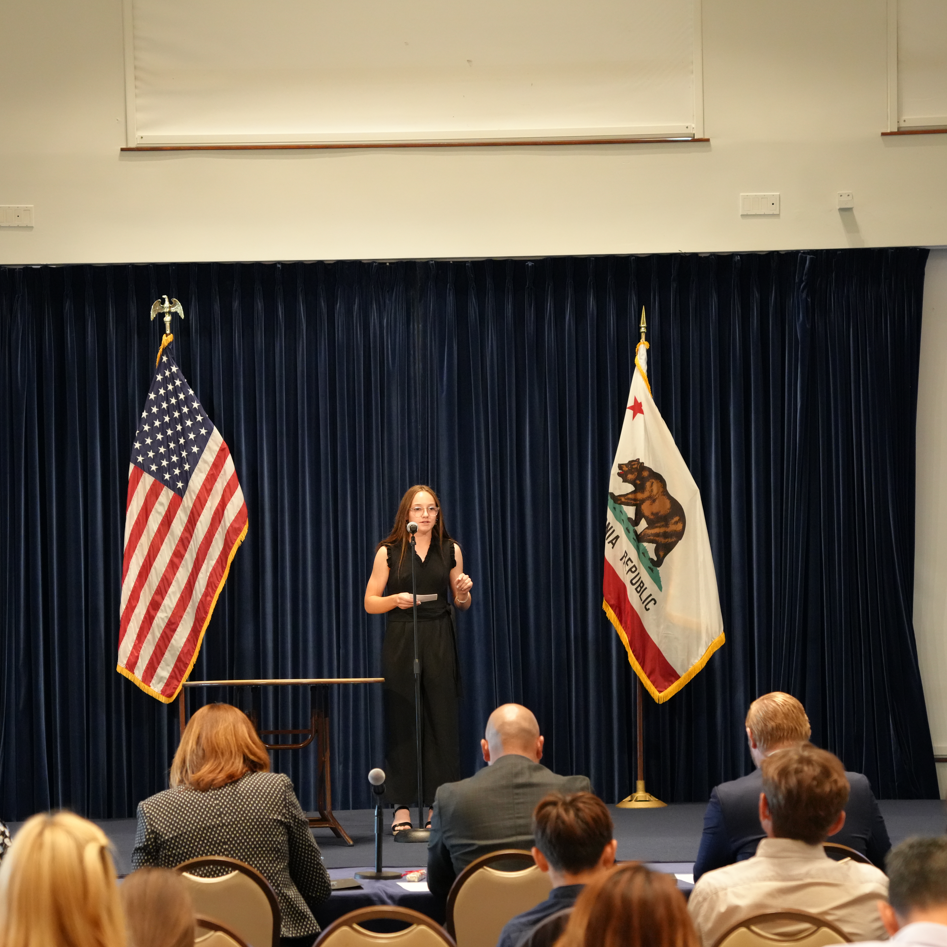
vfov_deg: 19.3
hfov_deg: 19.3
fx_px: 2786
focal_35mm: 90
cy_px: 474
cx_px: 421
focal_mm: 70
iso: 5000
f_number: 4
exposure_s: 1/160
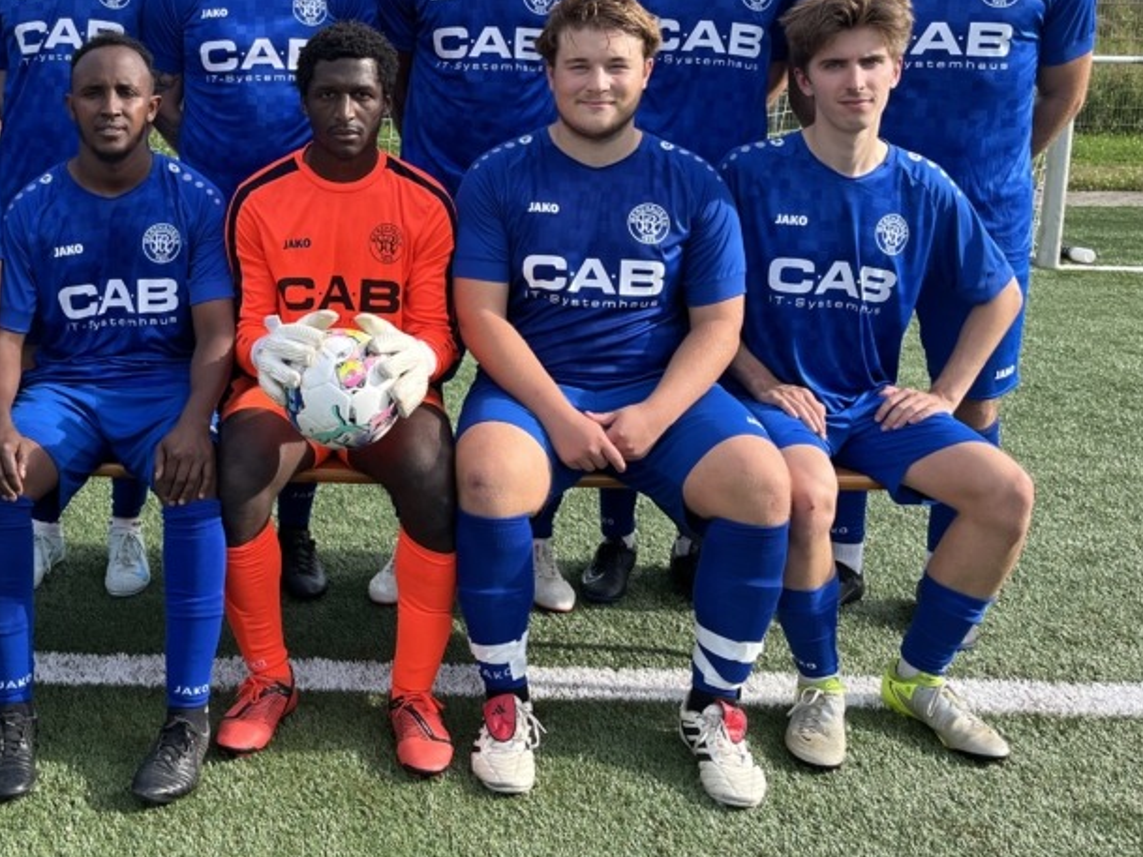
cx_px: 257
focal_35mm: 44
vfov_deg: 32.5
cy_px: 252
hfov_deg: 41.4
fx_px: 1453
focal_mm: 5.1
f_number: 1.6
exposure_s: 1/1075
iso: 50
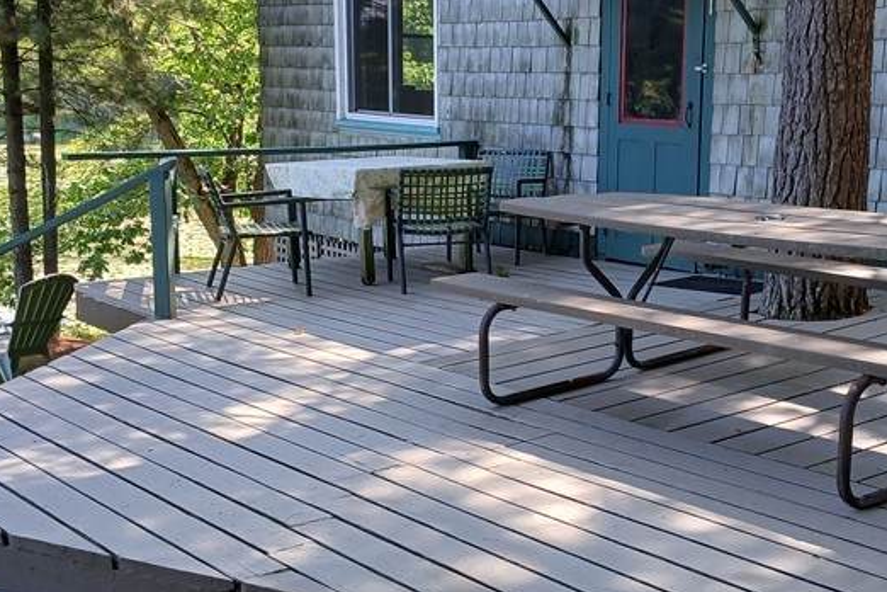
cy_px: 298
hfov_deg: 37.4
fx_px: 1306
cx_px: 523
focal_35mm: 53
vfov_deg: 25.5
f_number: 1.8
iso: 20
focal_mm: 3.98
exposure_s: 1/60
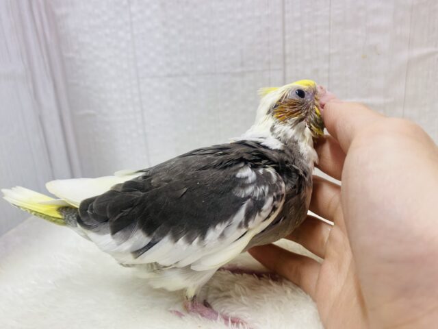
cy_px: 164
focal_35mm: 25
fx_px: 316
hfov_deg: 69.4
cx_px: 219
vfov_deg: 54.9
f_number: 1.8
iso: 80
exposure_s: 1/100
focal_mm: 4.25
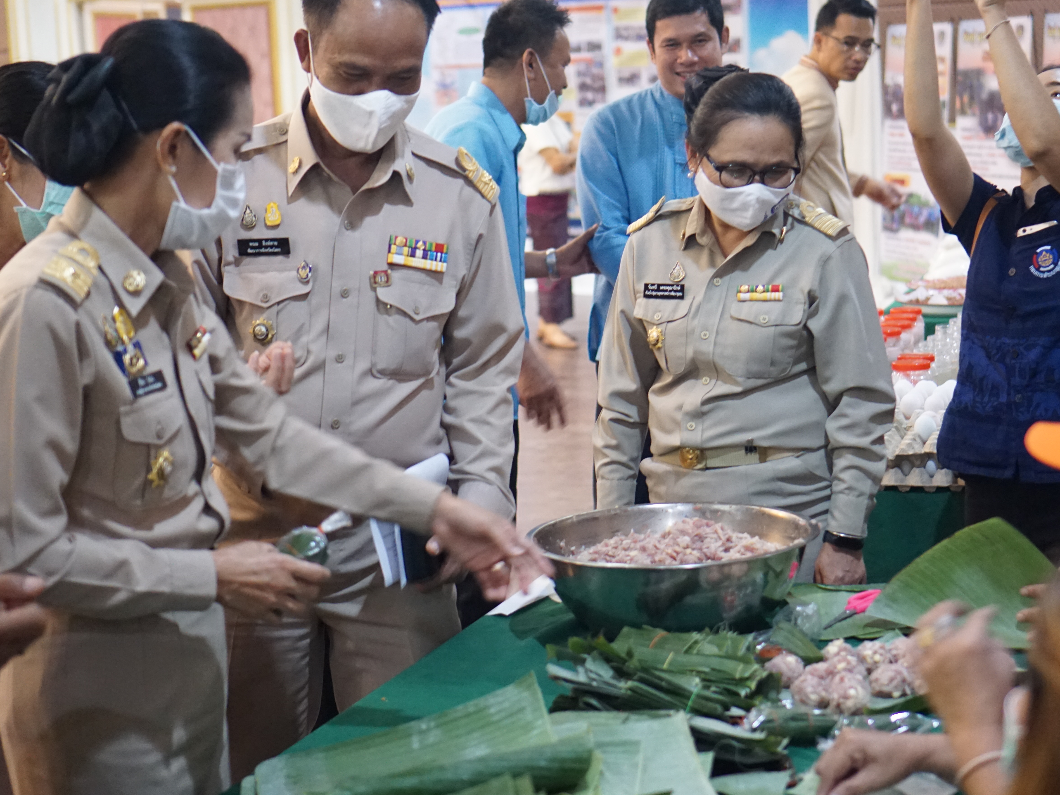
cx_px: 583
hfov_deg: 30.0
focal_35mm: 65
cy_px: 413
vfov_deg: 22.7
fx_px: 1979
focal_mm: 35
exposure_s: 1/60
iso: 2500
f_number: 2
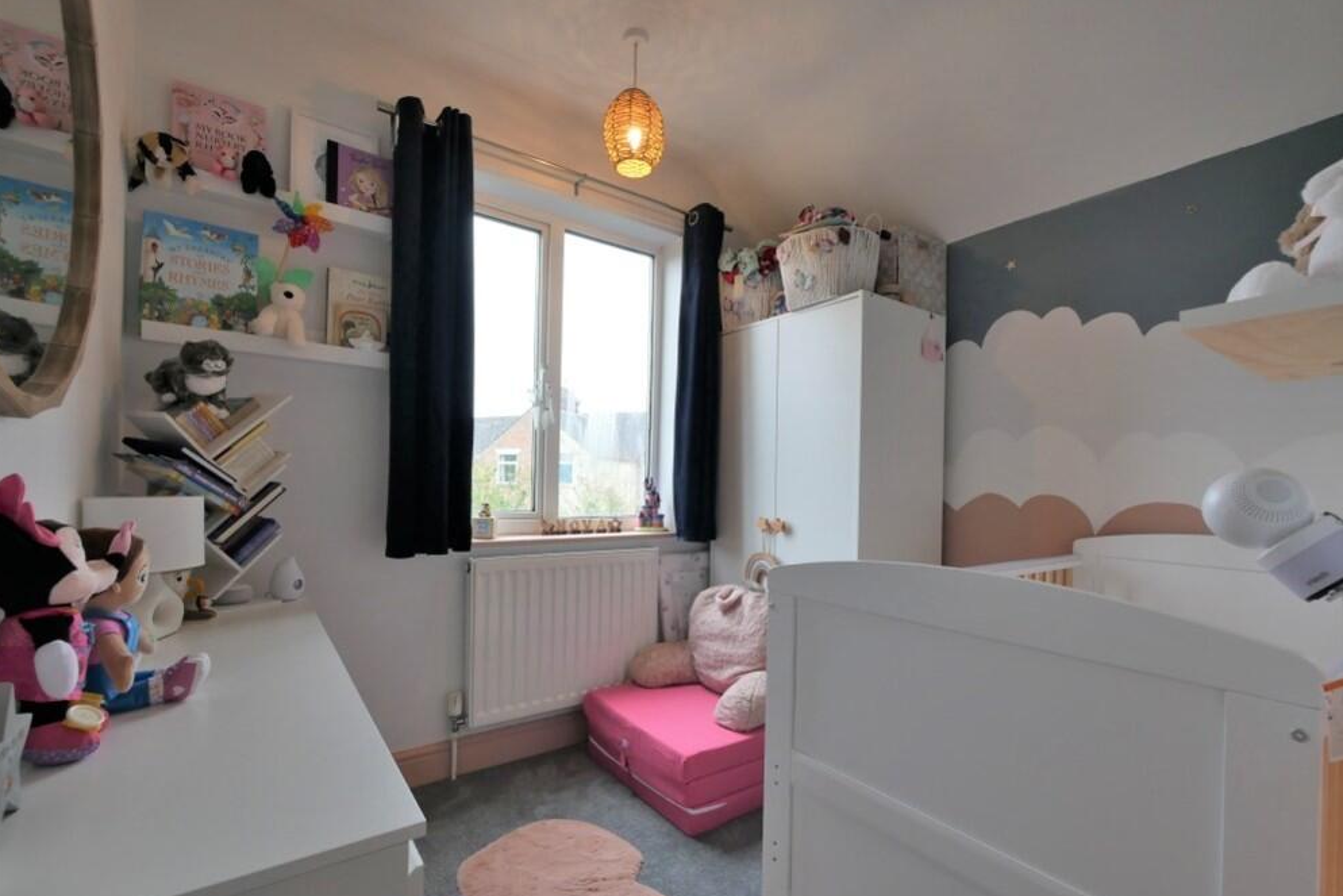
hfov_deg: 100.4
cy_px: 484
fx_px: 560
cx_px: 684
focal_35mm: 15
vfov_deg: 77.2
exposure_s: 1/80
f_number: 4
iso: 200
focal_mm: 7
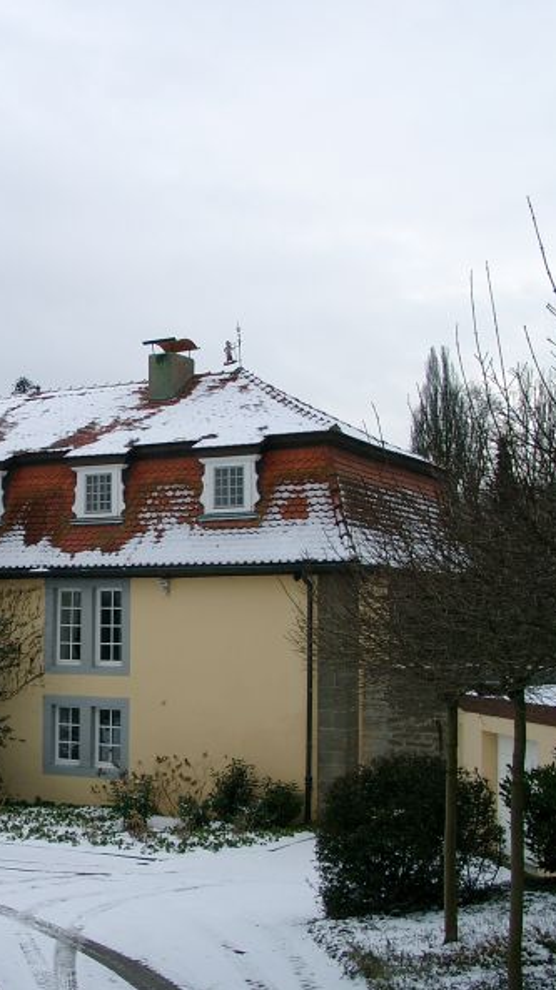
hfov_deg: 23.2
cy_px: 492
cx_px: 45
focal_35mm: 50
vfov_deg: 41.3
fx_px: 1312
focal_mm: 7.13
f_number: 4
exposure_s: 1/273
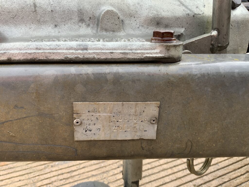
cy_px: 94
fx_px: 209
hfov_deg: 61.7
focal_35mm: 29
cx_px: 124
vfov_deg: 48.2
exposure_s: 1/122
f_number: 1.8
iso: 50
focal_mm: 3
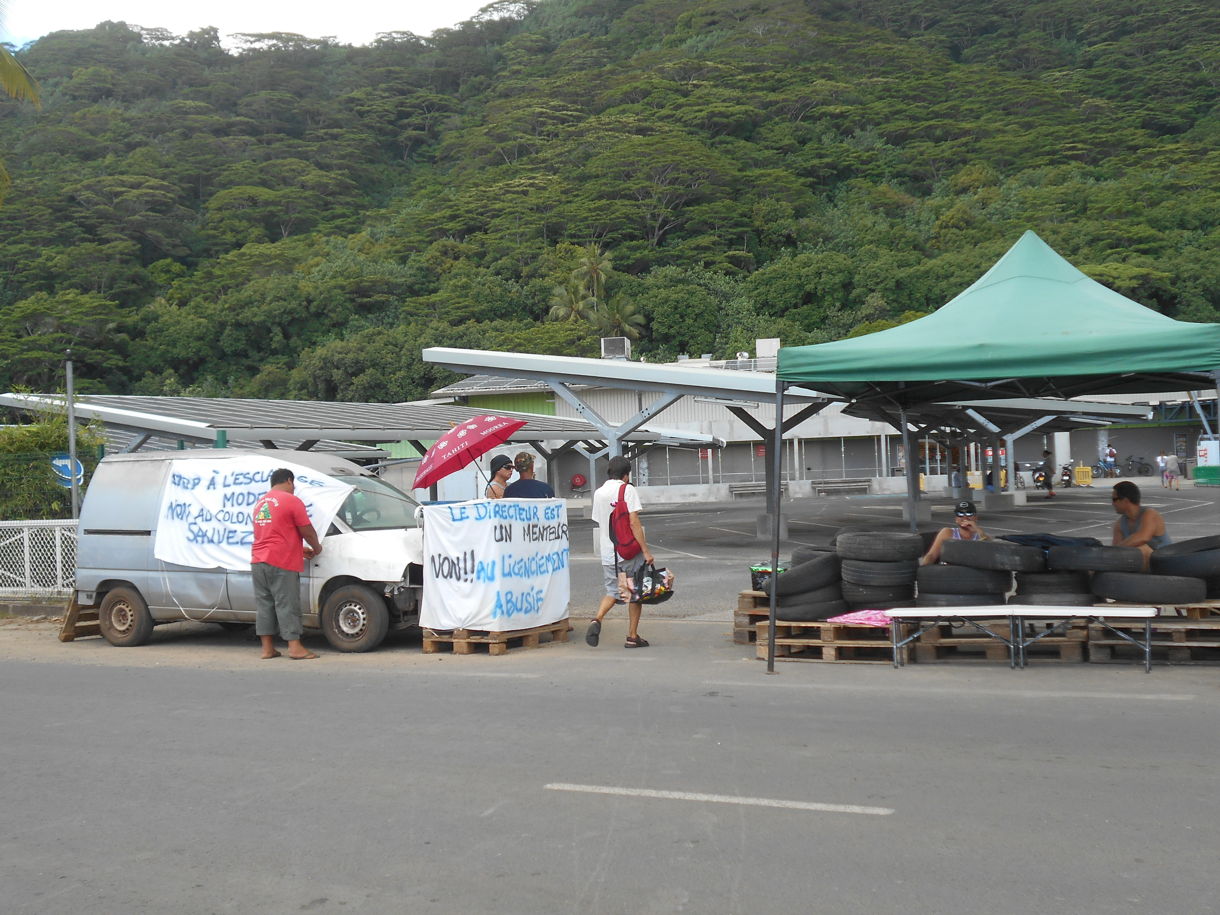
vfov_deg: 36.8
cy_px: 458
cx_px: 610
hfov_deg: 47.9
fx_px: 1375
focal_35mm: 39
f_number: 3.9
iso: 80
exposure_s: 1/160
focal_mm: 6.7
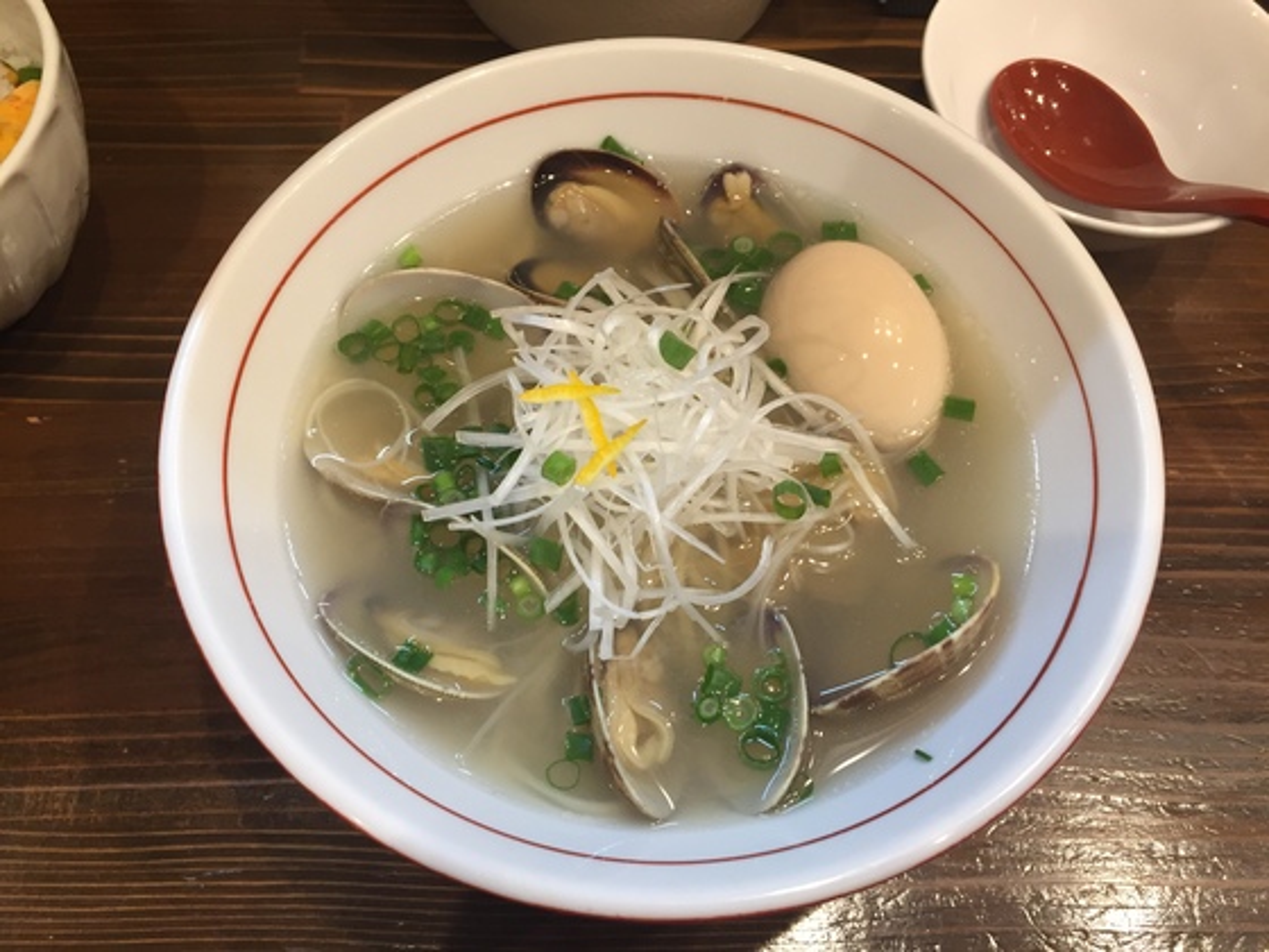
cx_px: 634
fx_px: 1063
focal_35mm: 29
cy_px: 476
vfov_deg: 48.2
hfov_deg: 61.7
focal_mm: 4.15
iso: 80
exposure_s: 1/30
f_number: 2.2
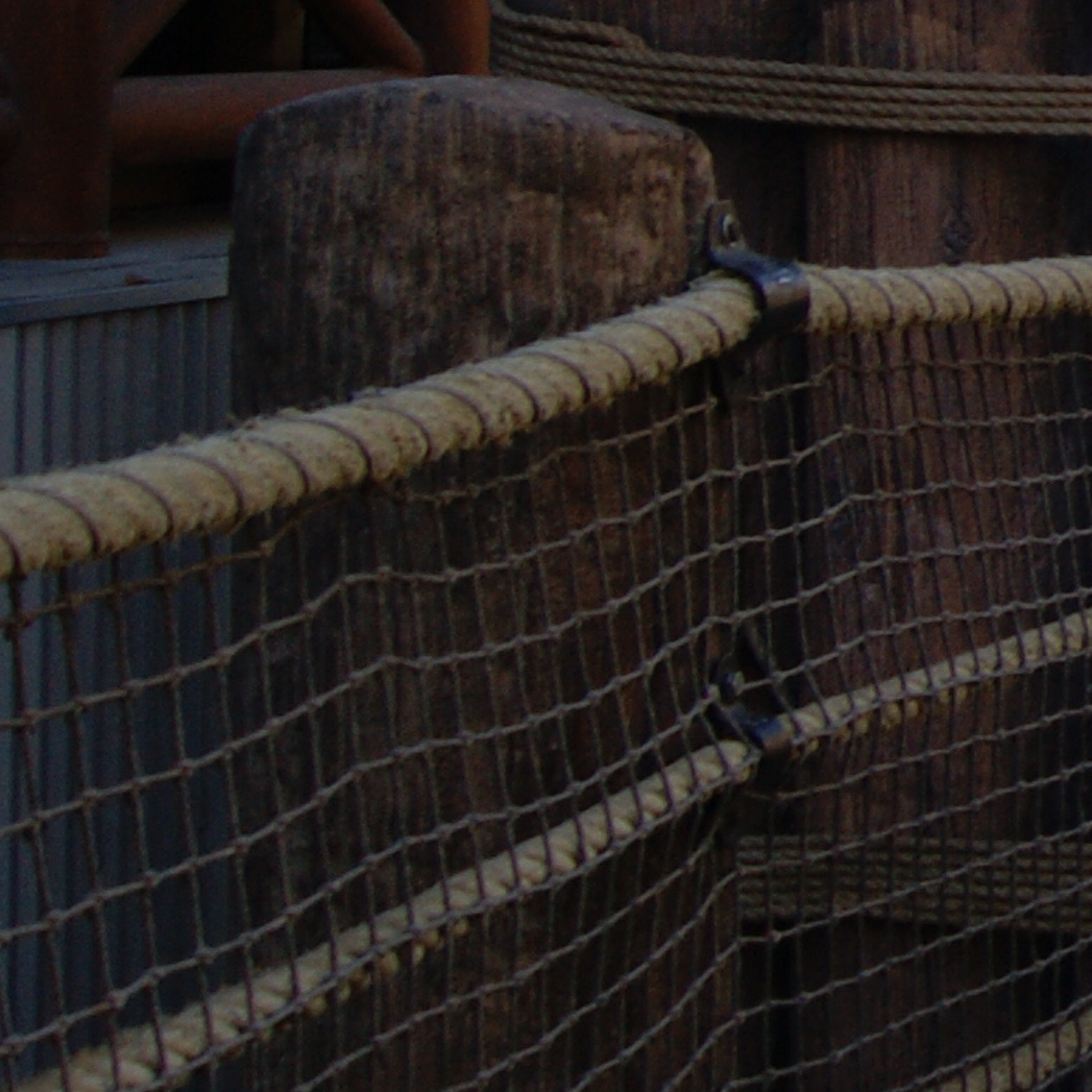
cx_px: 2682
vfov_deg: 12.6
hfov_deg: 10.8
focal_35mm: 136
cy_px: -121
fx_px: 4854
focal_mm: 18
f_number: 10
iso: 100
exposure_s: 1/100
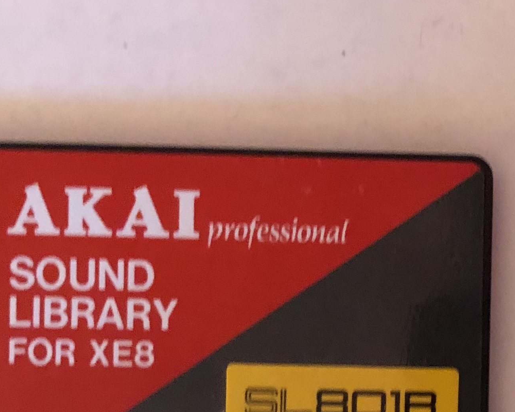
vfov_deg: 17.9
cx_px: 517
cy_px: 337
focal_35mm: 85
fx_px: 1296
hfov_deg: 21.7
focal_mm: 3.99
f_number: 1.8
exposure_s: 1/4
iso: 160
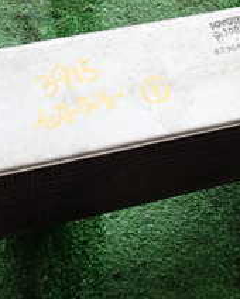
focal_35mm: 69
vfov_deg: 27.4
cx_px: 145
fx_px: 612
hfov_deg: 22.2
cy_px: 121
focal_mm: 4.5
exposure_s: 1/80
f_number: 2.8
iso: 100
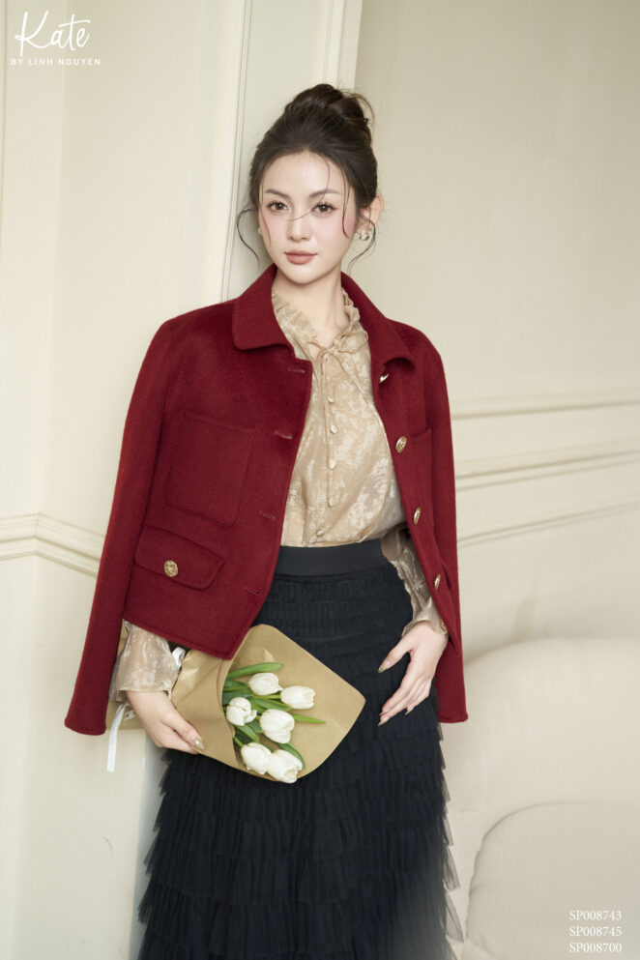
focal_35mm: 50
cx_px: 320
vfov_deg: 39.6
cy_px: 480
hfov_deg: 27.0
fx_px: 1333
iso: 400
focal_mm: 50
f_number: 3.5
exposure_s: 1/125
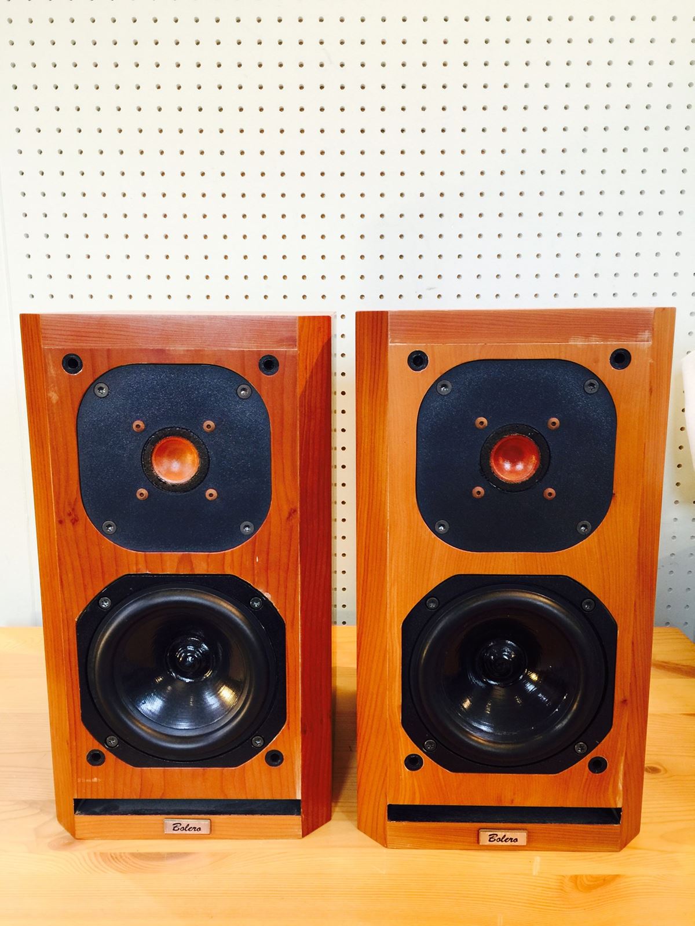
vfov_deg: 61.7
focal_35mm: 29
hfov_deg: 48.2
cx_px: 348
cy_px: 463
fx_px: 776
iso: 32
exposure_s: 1/15
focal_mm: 4.15
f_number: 2.2
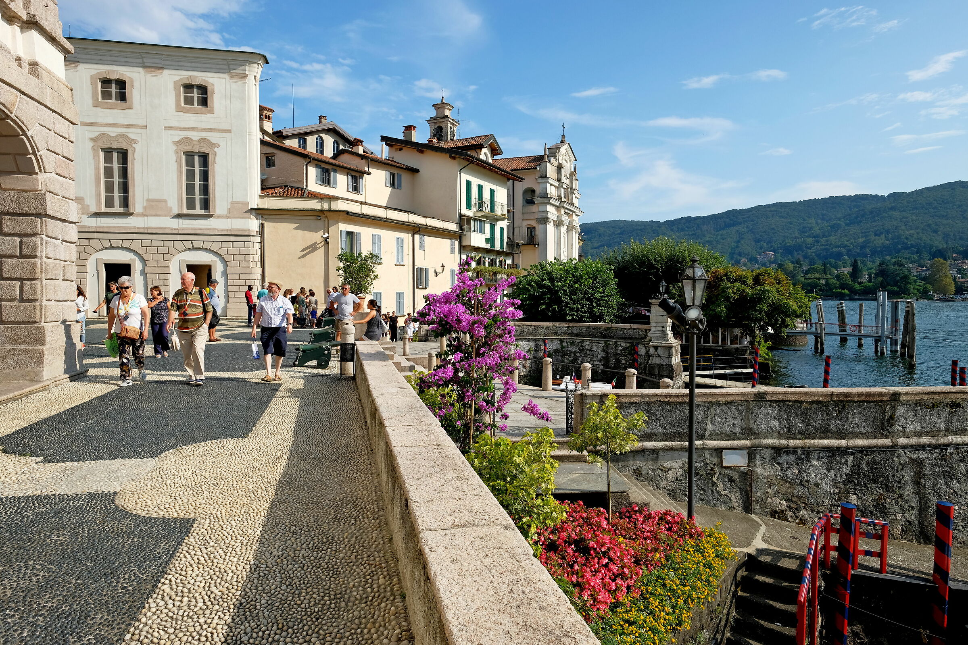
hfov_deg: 81.2
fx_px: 565
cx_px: 484
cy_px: 322
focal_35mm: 21
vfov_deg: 59.5
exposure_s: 1/480
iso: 200
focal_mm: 14
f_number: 8
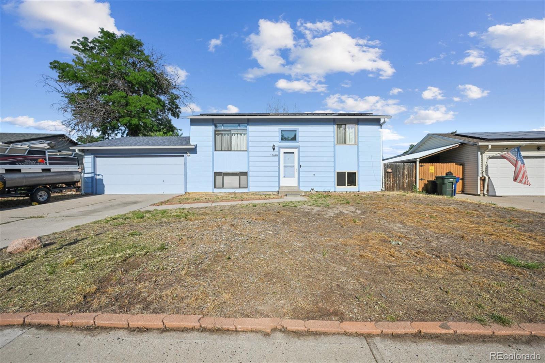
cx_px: 272
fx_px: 212
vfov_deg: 81.2
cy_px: 182
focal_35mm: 14
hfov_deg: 104.3
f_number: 11
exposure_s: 1/800
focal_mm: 14
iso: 400
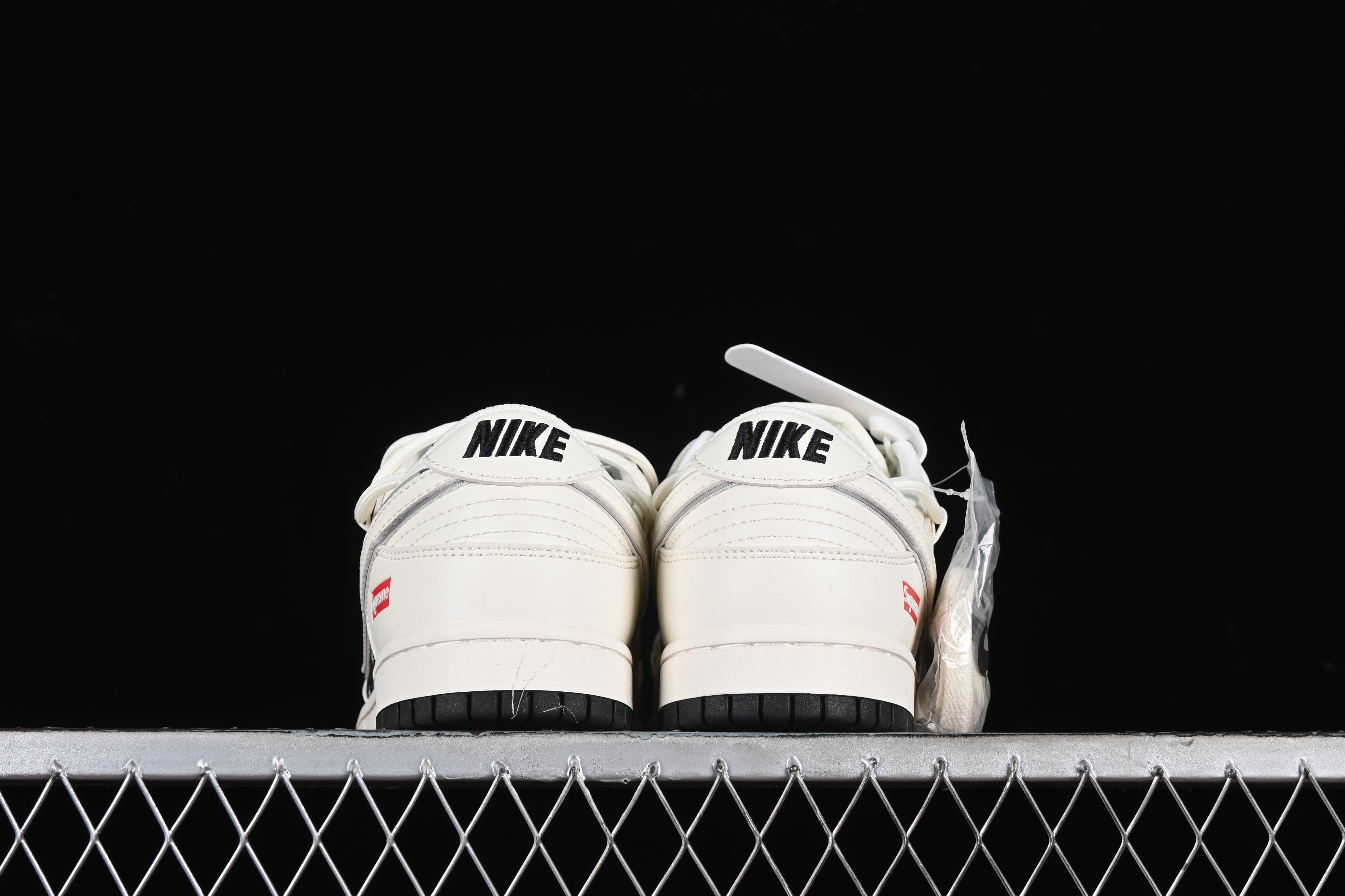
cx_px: 672
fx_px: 2802
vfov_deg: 18.2
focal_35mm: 75
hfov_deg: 27.0
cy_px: 448
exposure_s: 1/80
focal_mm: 50
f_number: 8
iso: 160
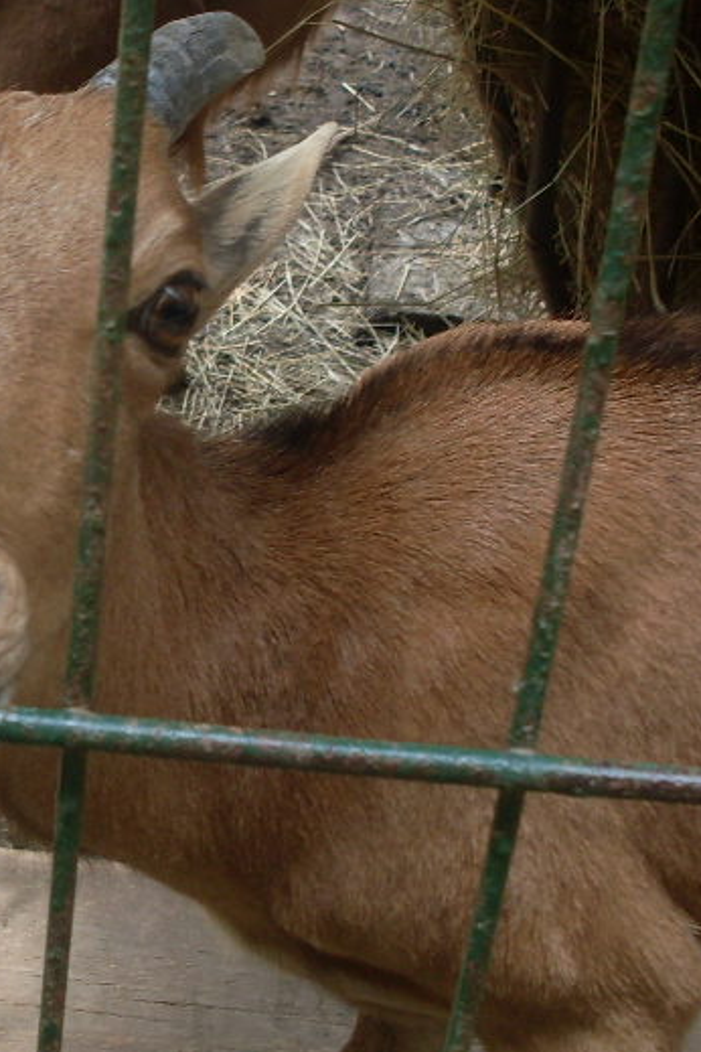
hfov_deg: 17.2
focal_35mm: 78
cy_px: 434
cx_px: 73
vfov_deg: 26.0
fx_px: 2278
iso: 80
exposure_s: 1/125
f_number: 2.8
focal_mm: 6.3
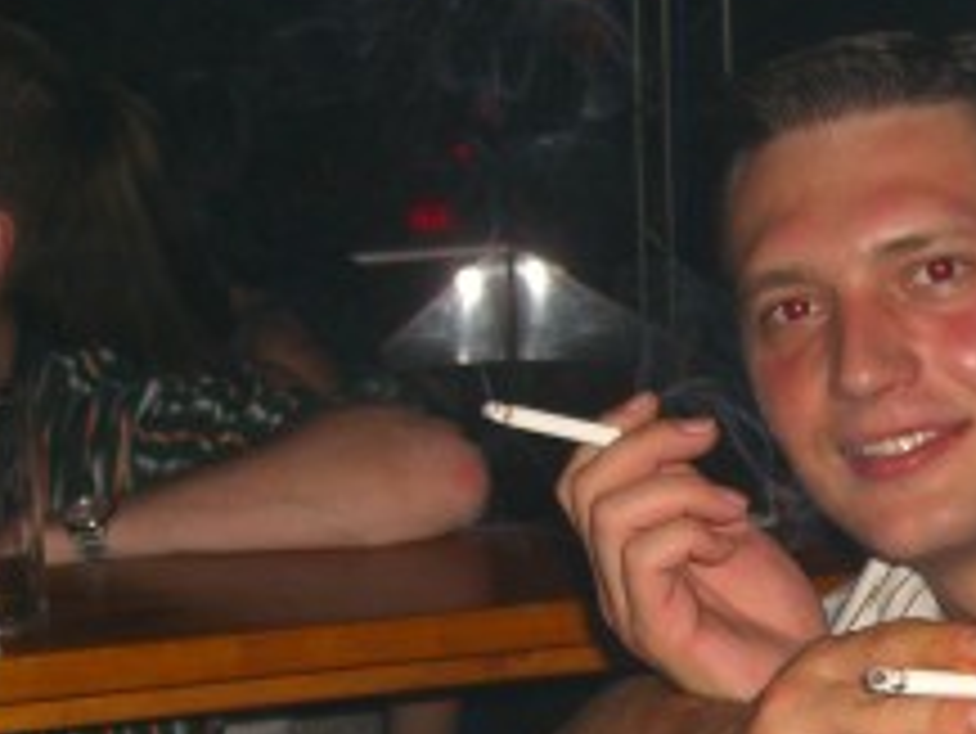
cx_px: 931
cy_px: 653
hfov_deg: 18.3
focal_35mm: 105
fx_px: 2962
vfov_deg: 14.0
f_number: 2.8
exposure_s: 1/60
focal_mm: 7.9
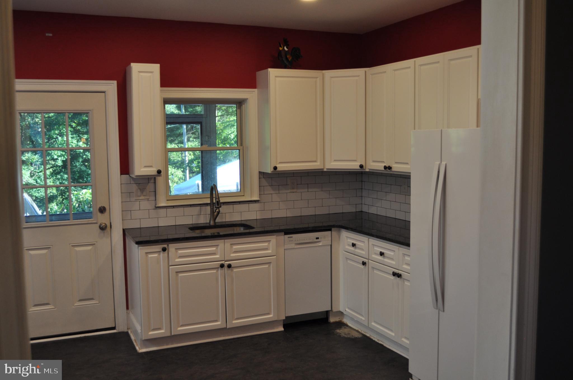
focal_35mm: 36
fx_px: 572
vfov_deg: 36.8
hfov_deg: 53.2
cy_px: 190
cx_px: 286
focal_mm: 24
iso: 400
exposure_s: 1/100
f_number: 5
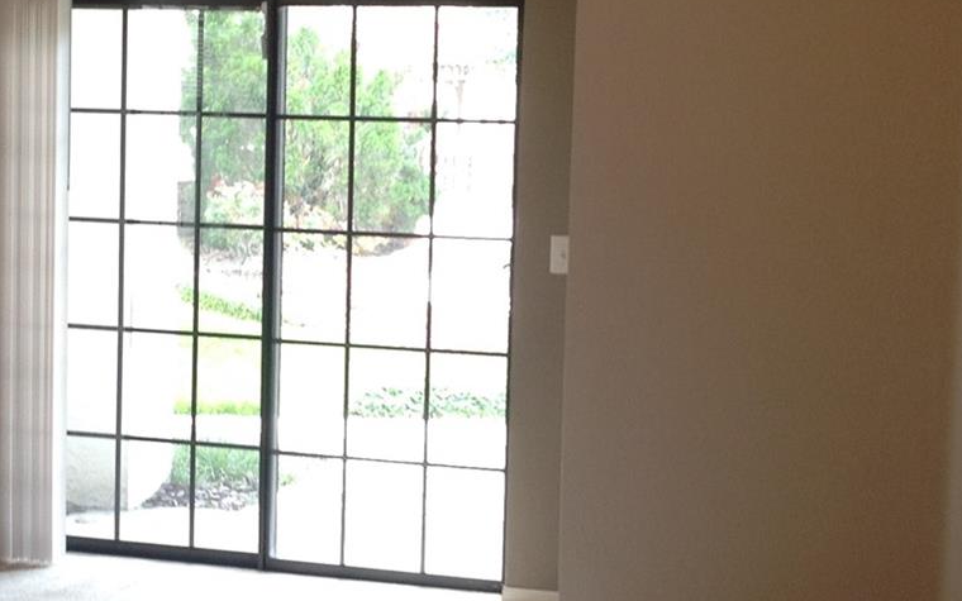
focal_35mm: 78
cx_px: 404
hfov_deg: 26.4
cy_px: 273
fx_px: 2045
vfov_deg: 16.7
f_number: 2.4
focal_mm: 4.28
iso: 50
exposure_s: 1/24
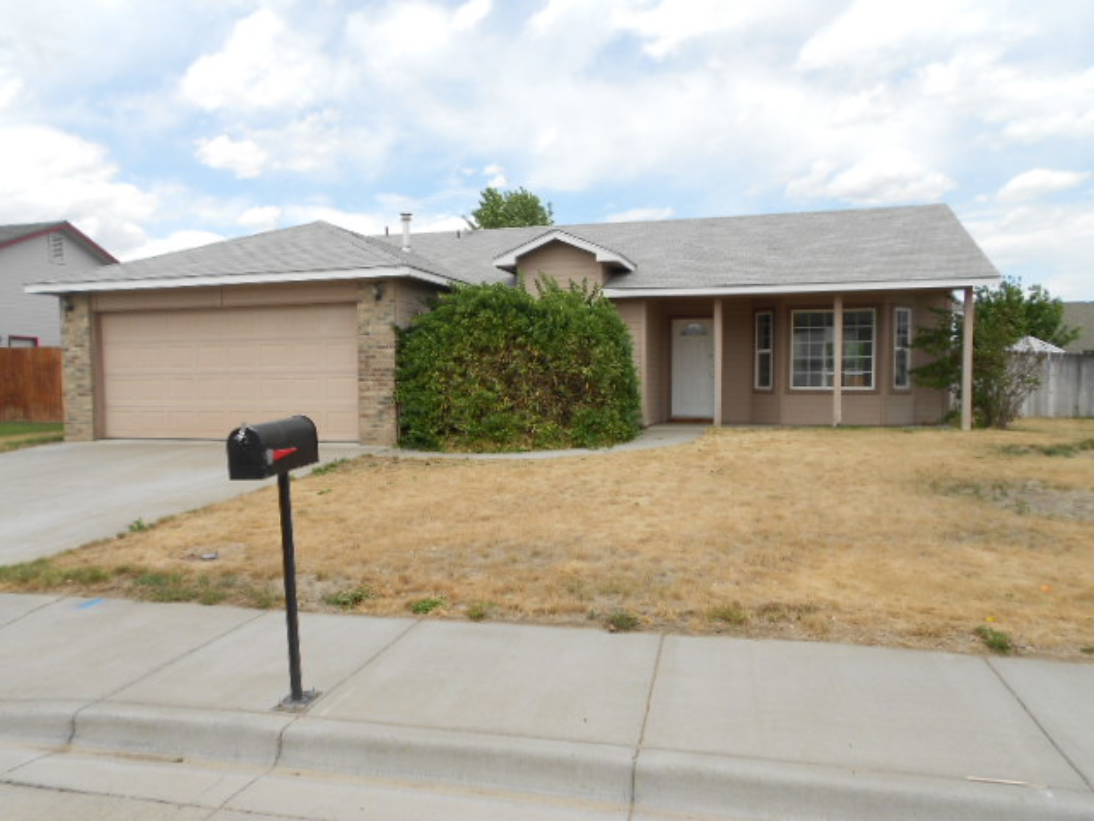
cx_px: 547
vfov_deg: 53.1
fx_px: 822
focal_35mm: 26
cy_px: 410
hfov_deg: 67.3
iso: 80
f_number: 3.2
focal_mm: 4.6
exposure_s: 1/800
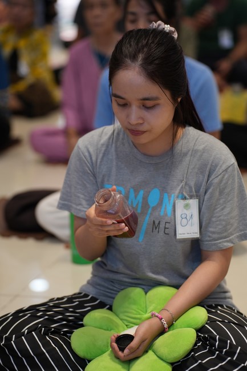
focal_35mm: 92
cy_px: 186
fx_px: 947
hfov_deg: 14.9
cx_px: 124
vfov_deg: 22.1
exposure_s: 1/250
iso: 1000
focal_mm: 92
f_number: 2.8
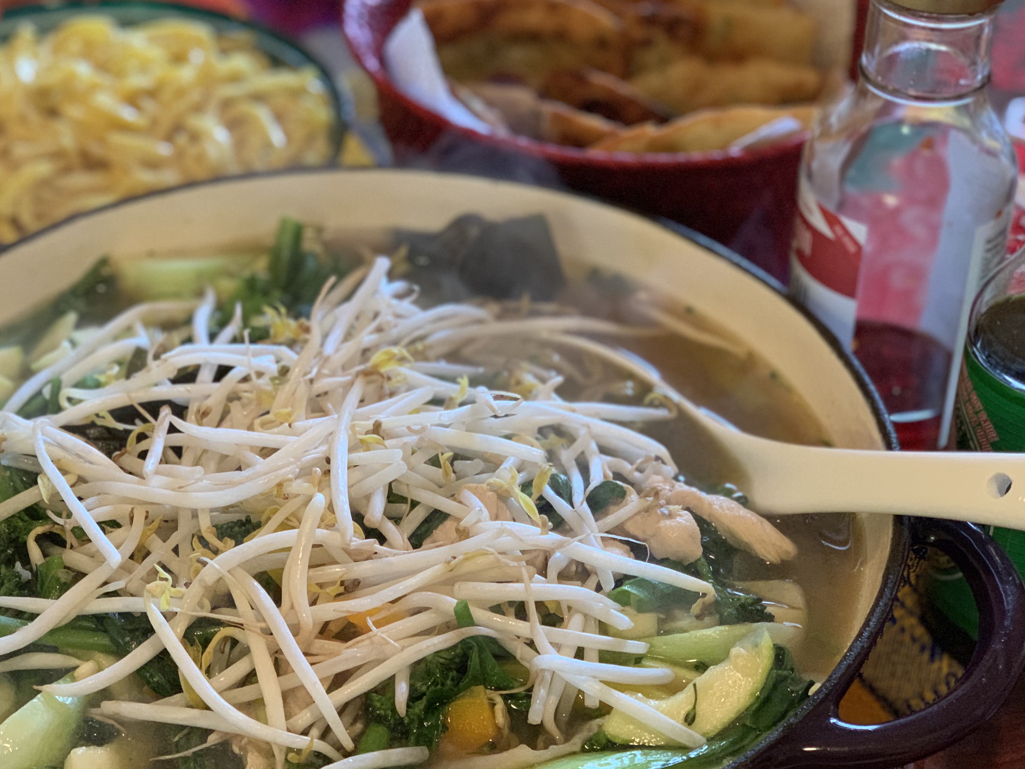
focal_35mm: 76
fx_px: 2250
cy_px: 410
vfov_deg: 19.4
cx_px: 379
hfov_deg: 25.6
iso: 250
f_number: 2.4
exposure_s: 1/60
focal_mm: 6
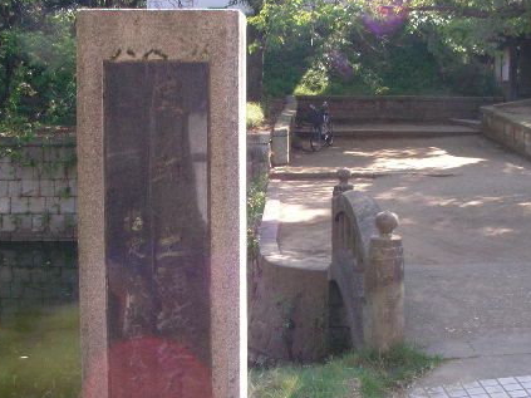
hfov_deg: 34.2
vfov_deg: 26.0
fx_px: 859
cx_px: 323
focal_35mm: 56
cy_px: 147
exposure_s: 1/80
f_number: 2.8
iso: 100
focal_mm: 5.7
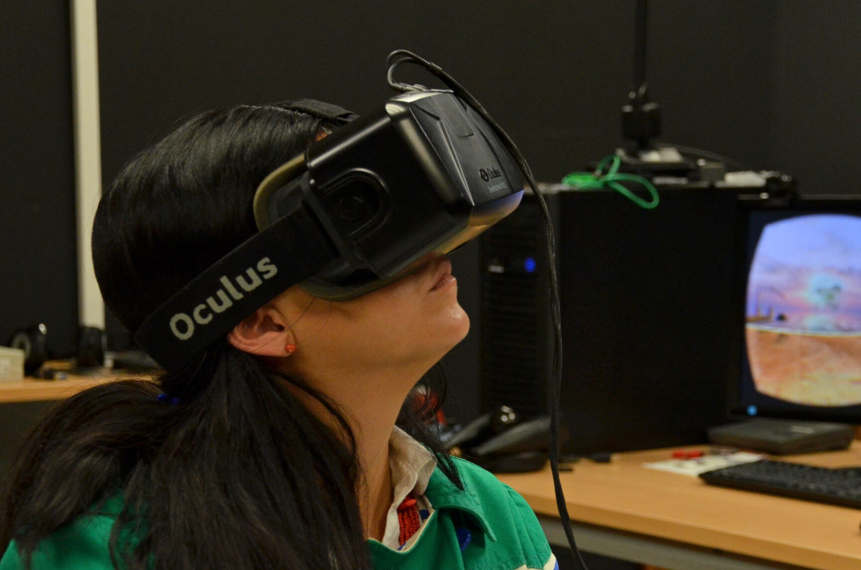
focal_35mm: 111
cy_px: 309
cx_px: 545
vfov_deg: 12.3
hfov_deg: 18.4
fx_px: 2649
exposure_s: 1/125
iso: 800
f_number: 6.3
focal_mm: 50
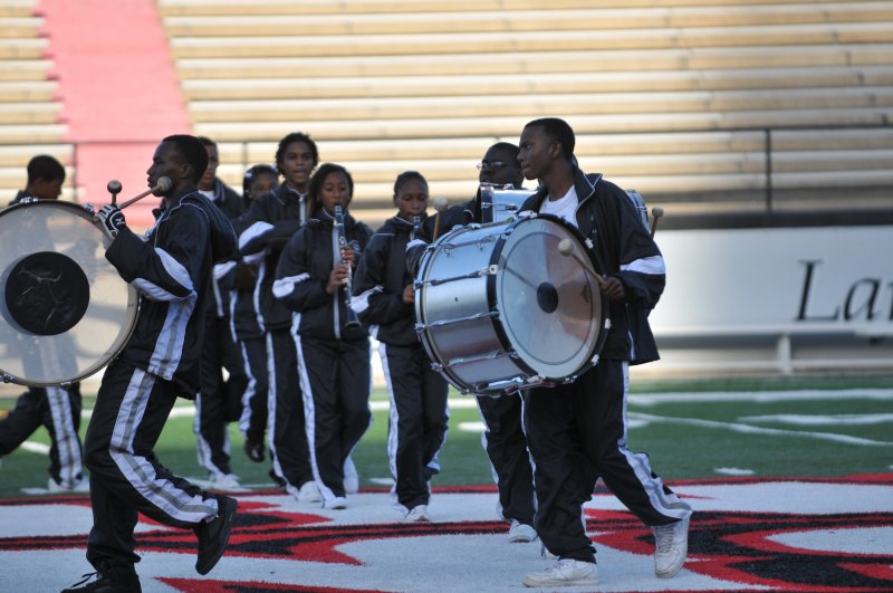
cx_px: 446
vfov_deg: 4.6
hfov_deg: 6.9
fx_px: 7431
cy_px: 296
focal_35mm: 300
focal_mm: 200
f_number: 2.8
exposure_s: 1/1600
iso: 200
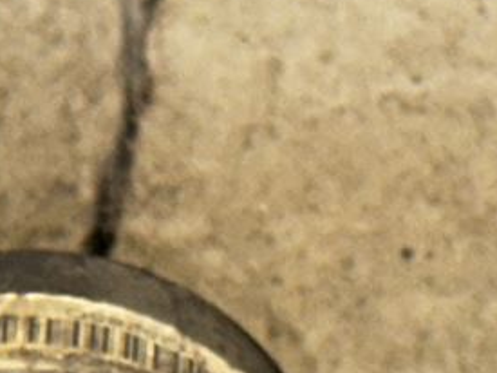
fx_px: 5138
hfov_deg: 5.5
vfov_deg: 4.0
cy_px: 1161
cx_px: 560
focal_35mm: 358
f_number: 1.78
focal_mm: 6.86
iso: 64
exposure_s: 1/17
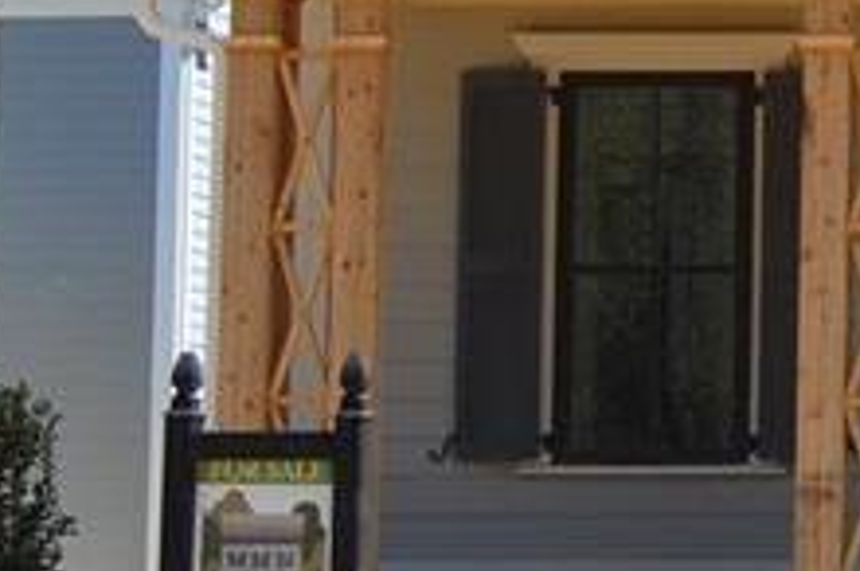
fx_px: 4151
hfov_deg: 11.3
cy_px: -47
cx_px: 1347
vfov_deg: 7.8
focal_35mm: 174
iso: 200
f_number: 6.3
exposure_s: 1/320
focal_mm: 32
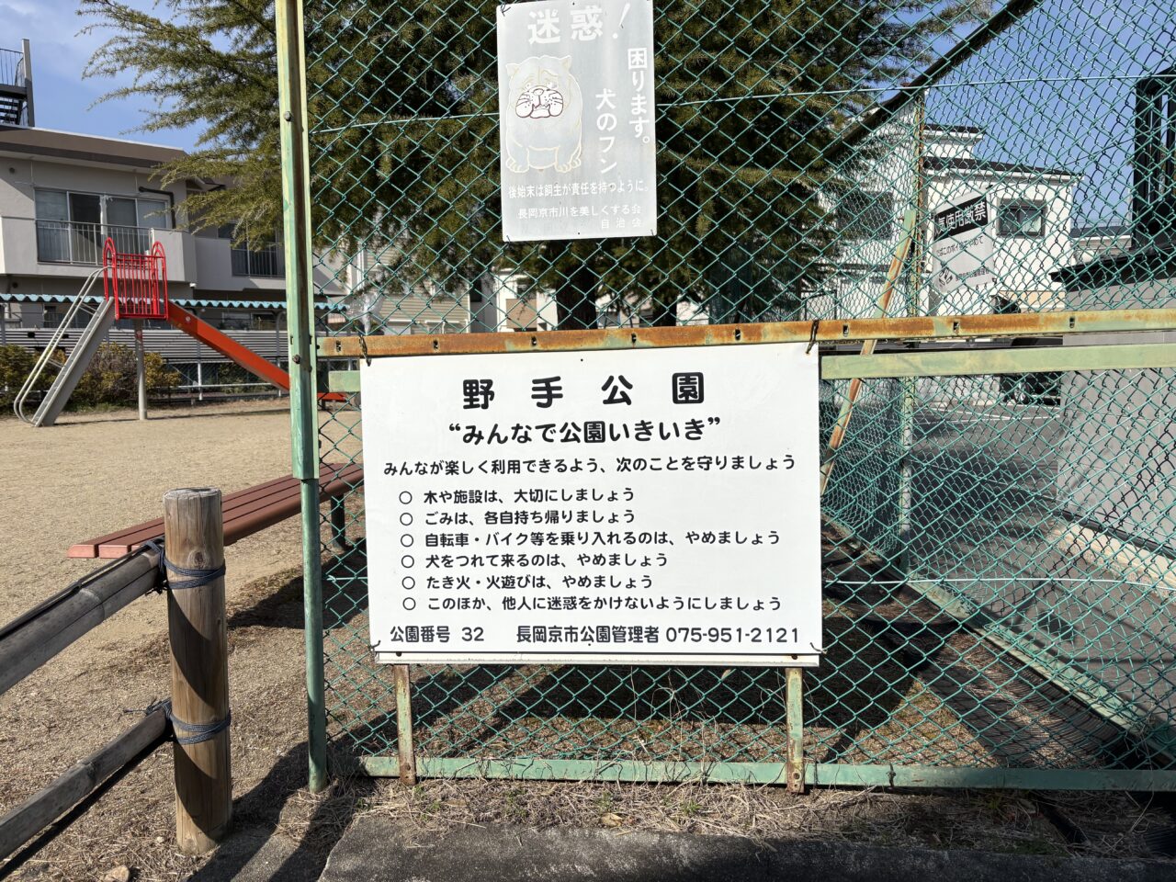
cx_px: 588
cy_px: 441
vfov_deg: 53.1
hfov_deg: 67.3
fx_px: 883
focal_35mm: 26
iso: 50
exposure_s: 1/6711
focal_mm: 5.96
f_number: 1.6
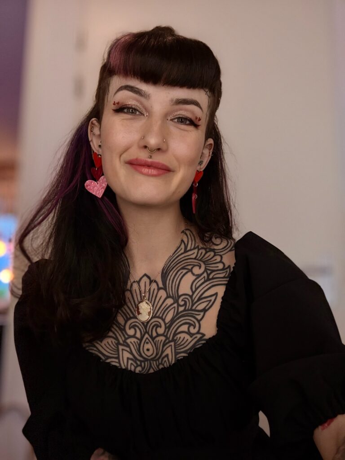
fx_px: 399
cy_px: 230
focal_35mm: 30
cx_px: 172
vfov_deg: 60.0
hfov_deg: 46.8
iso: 200
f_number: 1.9
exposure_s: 1/50
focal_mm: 2.69
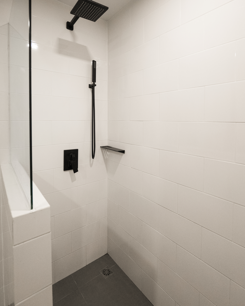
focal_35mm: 16
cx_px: 122
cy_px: 150
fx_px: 145
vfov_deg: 93.1
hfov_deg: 80.4
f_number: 4
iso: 6400
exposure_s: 1/100
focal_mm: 14
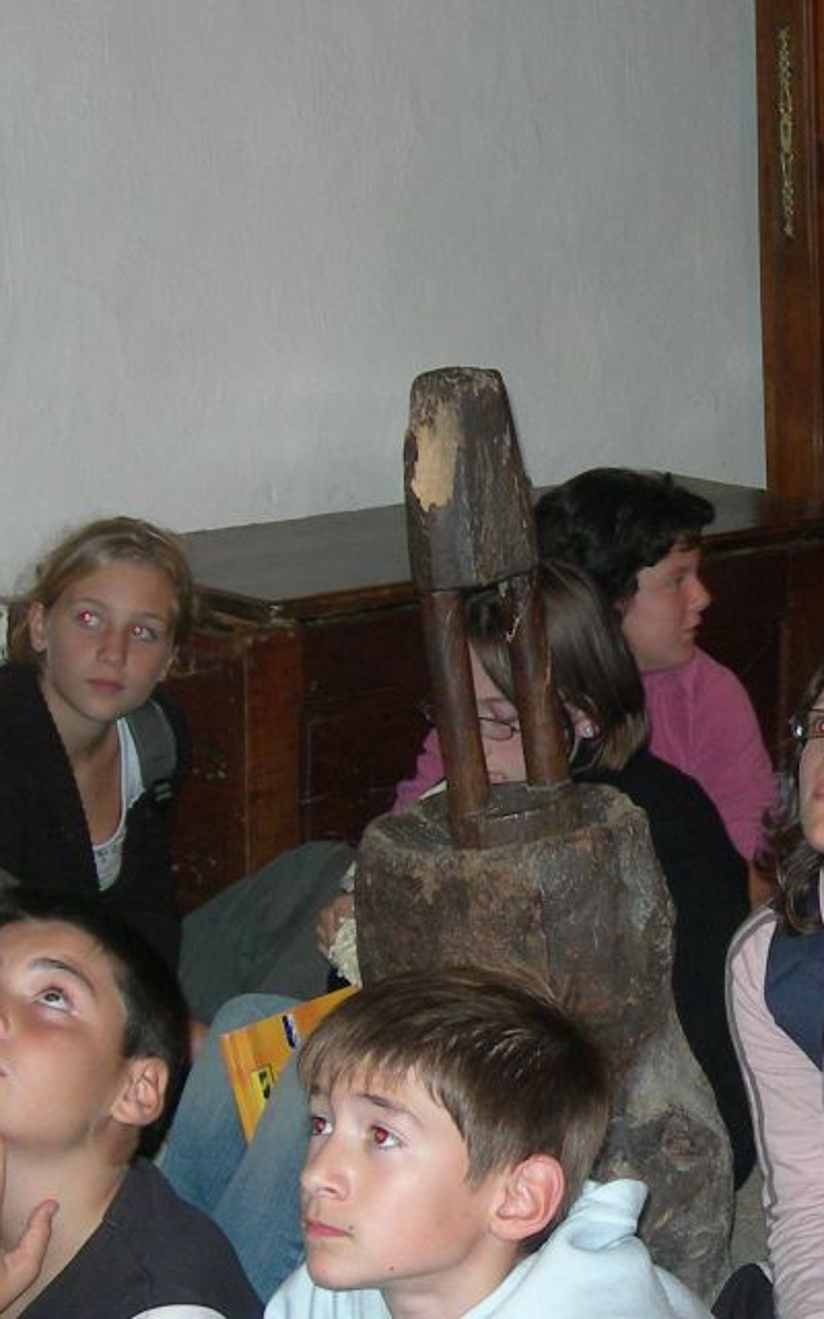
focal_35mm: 88
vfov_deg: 23.5
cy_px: 804
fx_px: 3162
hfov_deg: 14.5
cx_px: 871
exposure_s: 1/60.1
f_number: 2.9
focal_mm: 8.5
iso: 105
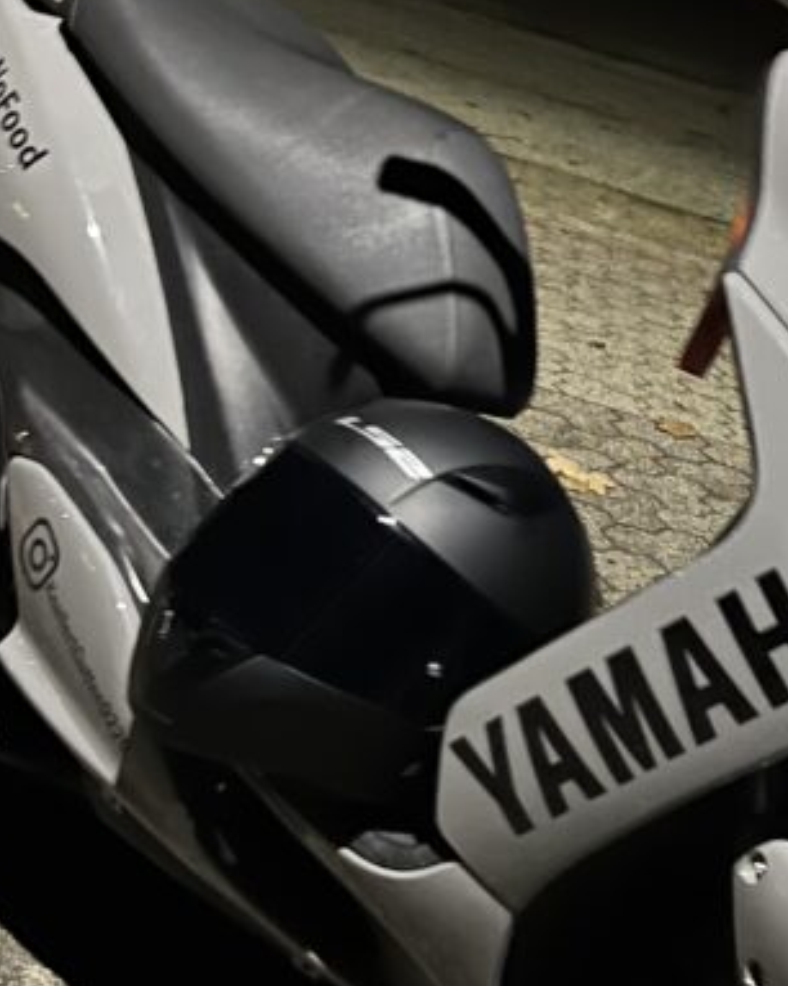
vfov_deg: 35.4
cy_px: 535
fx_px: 1546
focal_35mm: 53
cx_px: 507
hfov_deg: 28.5
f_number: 1.5
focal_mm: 5.7
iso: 640
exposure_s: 1/10
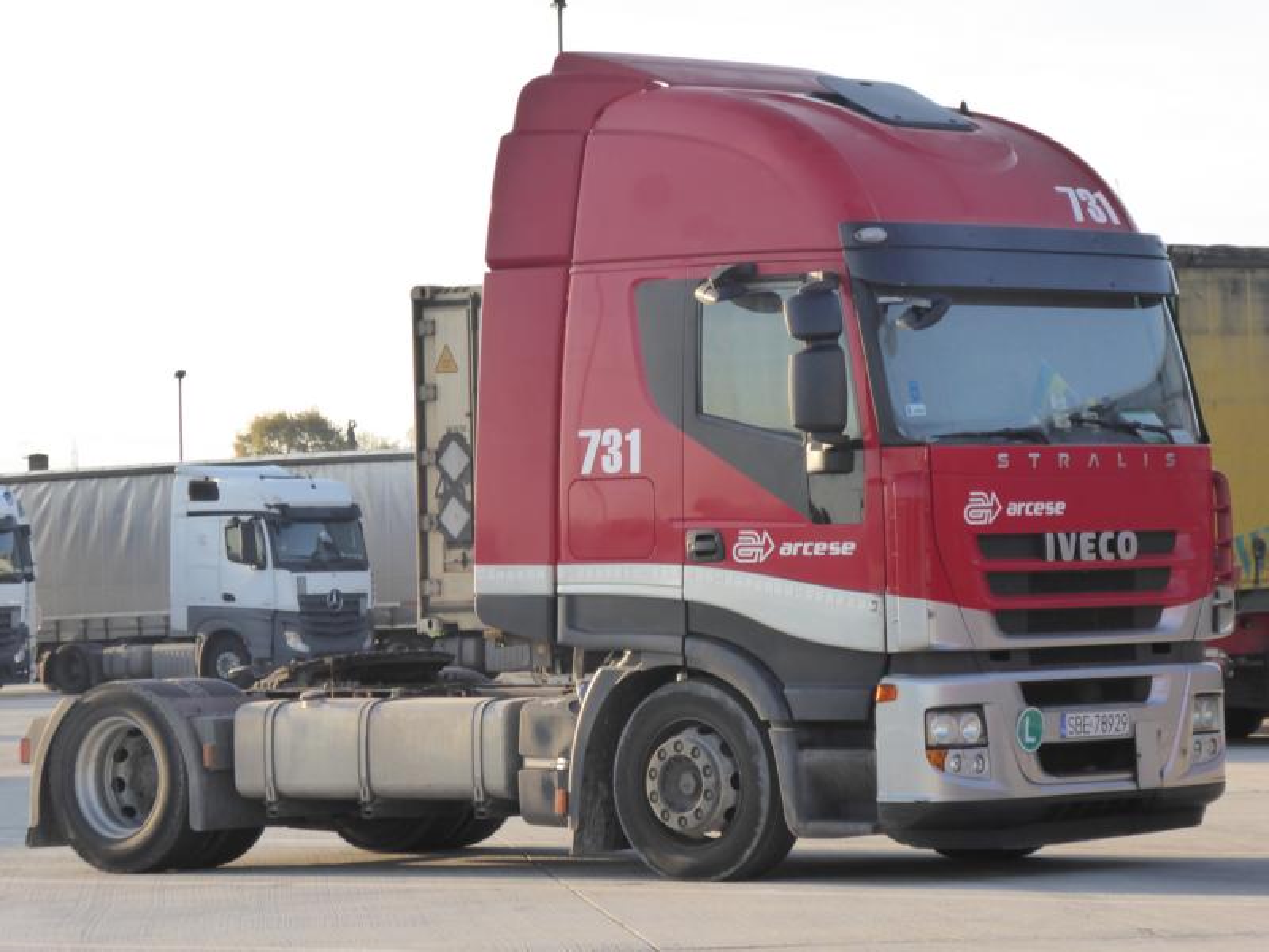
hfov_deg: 12.4
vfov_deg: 9.3
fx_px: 5829
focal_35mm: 159
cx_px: 634
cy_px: 476
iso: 200
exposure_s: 1/160
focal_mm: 25.6
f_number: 5.4
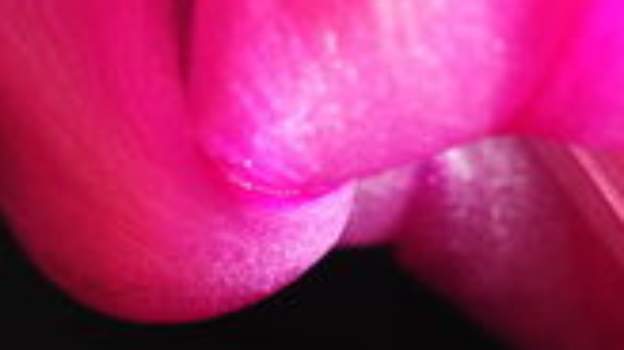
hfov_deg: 4.7
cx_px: 1016
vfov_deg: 2.6
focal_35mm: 459
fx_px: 7590
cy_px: 645
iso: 400
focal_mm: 120
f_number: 18
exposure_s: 1/250
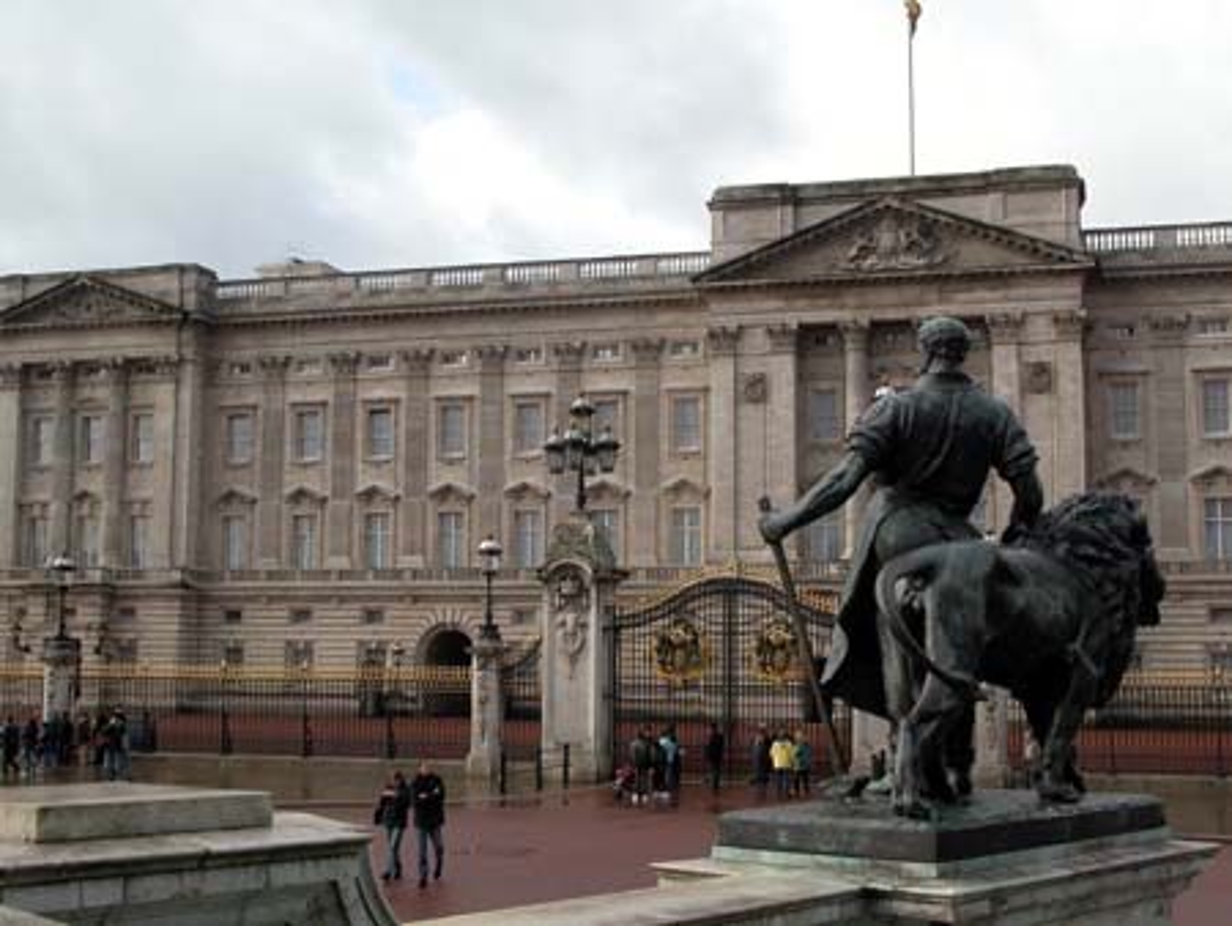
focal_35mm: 49
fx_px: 1745
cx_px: 616
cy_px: 463
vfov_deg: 29.7
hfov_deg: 38.9
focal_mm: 12.7
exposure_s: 1/125
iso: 100
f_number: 7.6
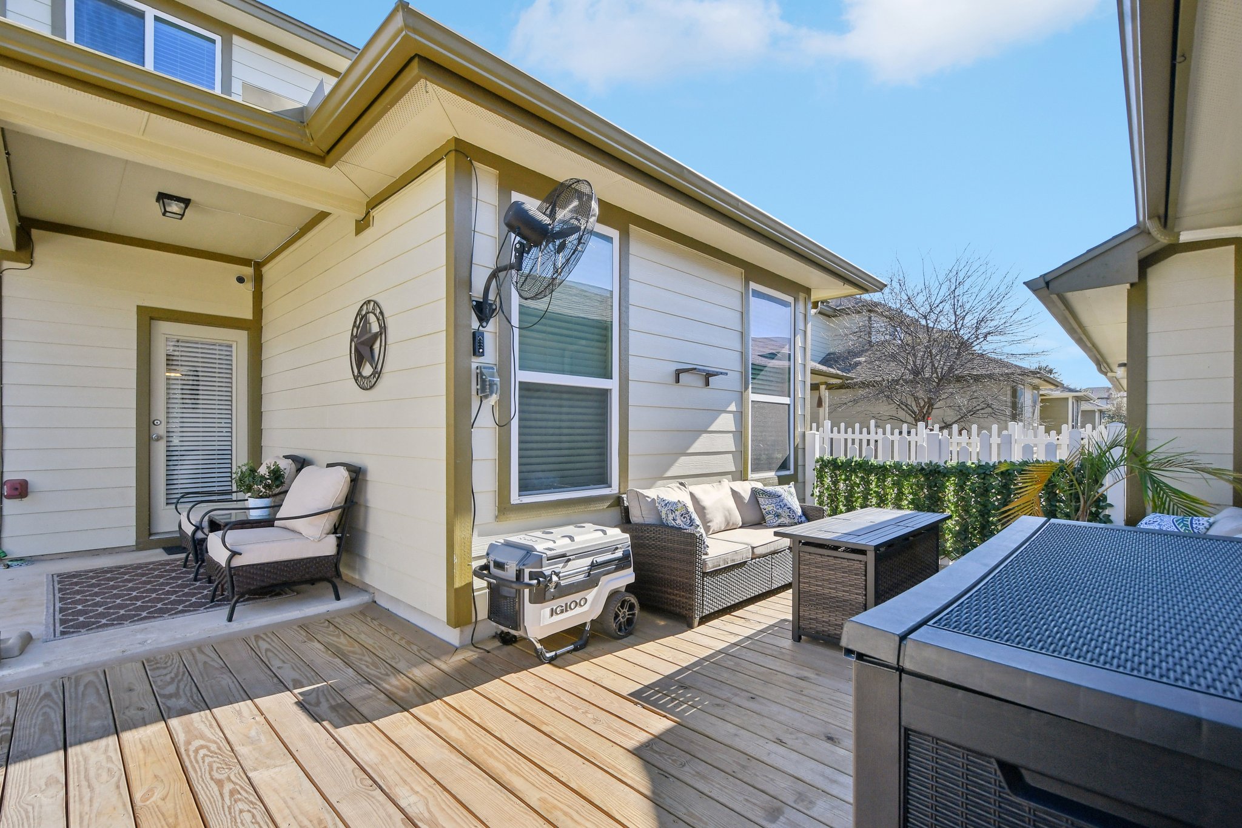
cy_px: 414
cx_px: 621
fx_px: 517
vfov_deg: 77.3
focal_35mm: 15
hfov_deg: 100.4
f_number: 8
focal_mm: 10
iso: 400
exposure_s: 1/400
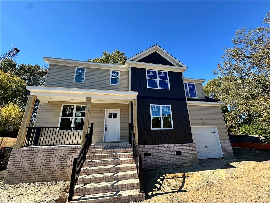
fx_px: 109
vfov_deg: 85.7
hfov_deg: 102.1
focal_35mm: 14
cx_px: 135
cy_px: 102
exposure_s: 1/602
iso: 40
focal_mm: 2.22
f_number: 2.2
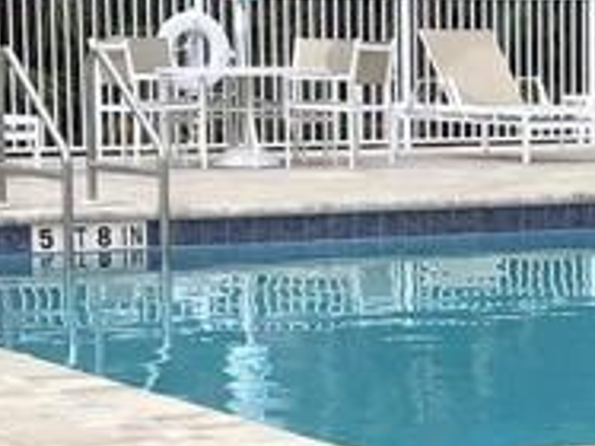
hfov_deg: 11.2
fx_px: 2920
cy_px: 424
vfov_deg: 8.7
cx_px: 850
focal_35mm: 170
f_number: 2.4
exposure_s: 1/1253
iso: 25
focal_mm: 3.3
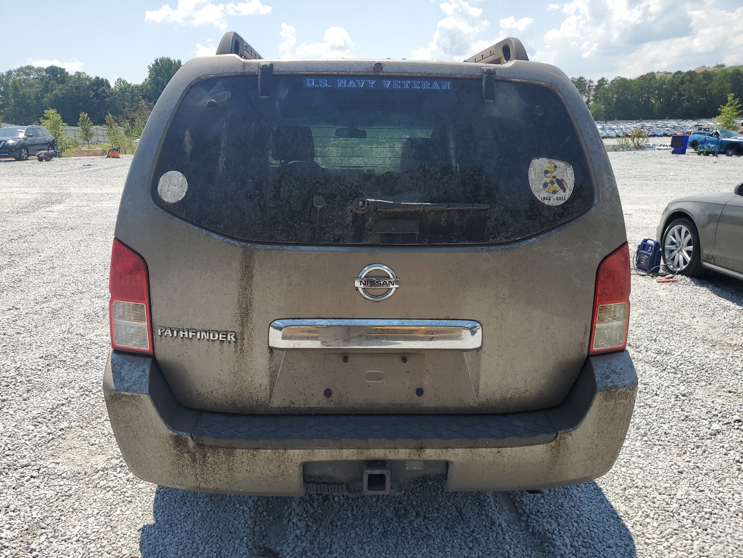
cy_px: 279
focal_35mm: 26
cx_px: 372
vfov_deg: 53.1
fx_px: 558
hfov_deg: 67.3
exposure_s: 1/3333
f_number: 1.5
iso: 50
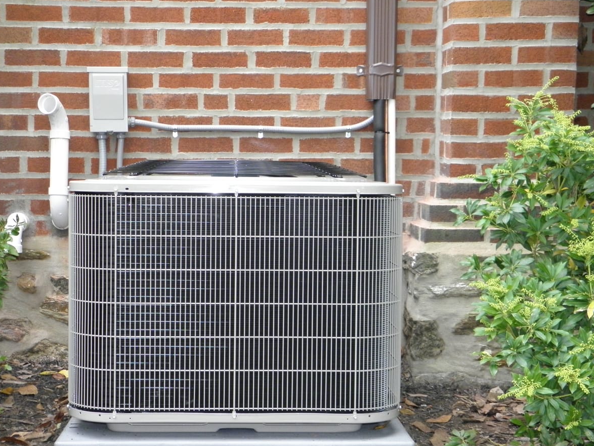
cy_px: 239
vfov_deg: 21.9
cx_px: 260
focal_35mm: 67
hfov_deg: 28.9
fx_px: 1150
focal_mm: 10.6
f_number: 4.1
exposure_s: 1/125
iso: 320
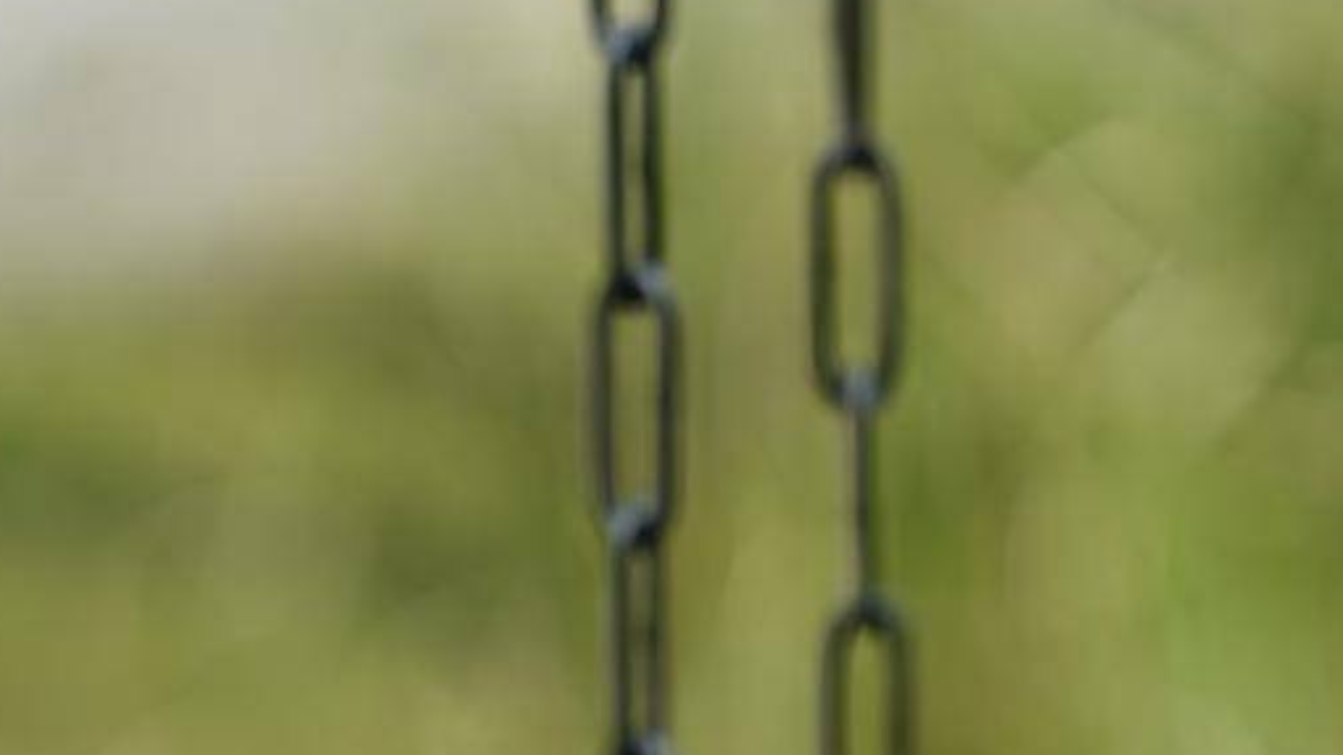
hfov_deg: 8.9
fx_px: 8650
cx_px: 974
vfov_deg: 4.9
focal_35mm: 243
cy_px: 1486
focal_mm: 61.5
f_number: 2.8
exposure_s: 1/1000
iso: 64
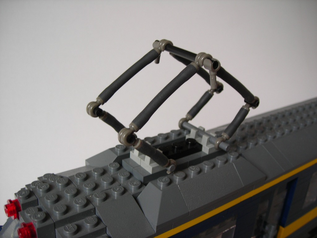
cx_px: 158
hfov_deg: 45.8
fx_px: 375
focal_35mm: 41
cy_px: 119
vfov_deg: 35.1
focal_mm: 6.8
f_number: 3.3
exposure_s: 1/12.6
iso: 50
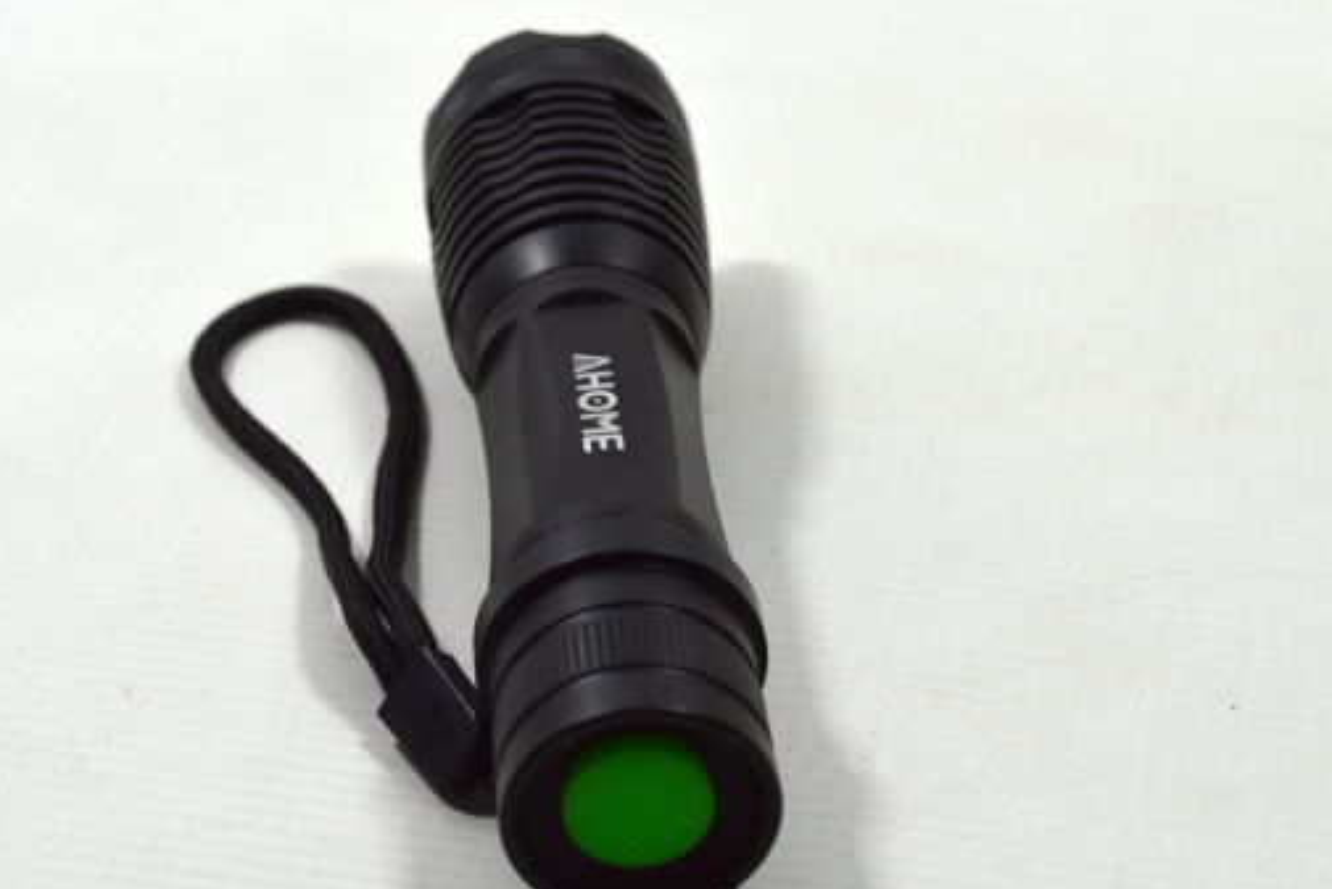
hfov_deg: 27.7
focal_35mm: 73
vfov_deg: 18.6
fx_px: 2702
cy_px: 604
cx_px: 580
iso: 110
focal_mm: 32
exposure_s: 1/60
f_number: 5.6
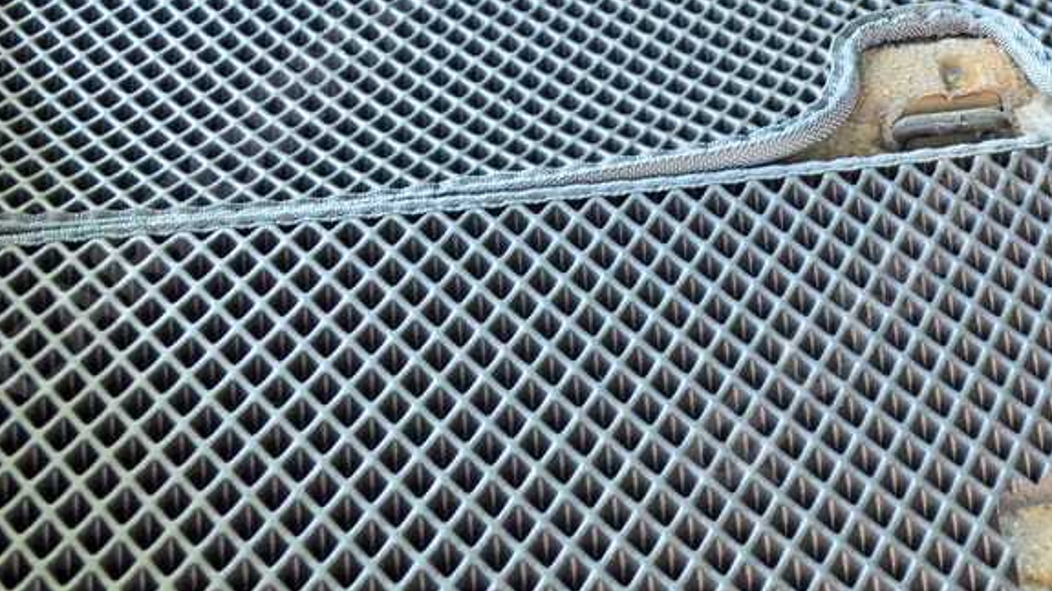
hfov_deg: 24.1
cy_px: -80
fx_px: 2342
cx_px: 1063
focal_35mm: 84
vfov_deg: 14.0
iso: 800
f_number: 8
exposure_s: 1/15
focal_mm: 22
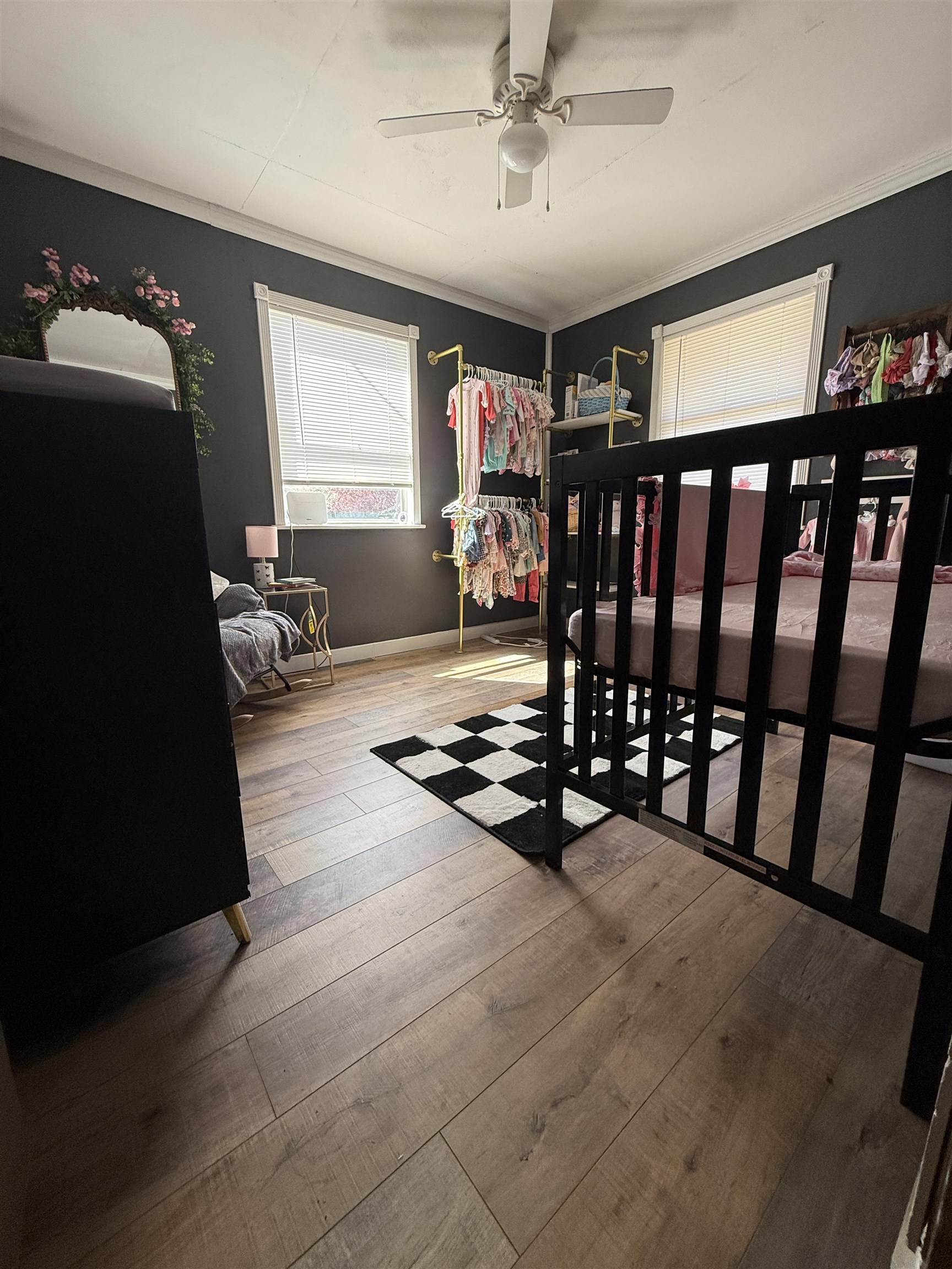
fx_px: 513
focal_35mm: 14
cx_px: 476
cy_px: 634
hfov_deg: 85.7
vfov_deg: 102.1
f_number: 2.2
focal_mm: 2.22
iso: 160
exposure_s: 1/99
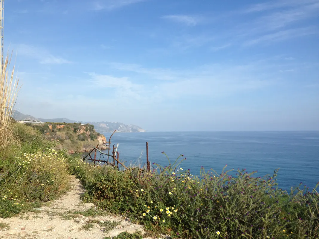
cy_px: 120
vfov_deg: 42.9
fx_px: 304
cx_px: 160
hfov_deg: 55.4
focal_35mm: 33
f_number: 2.4
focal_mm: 4.12
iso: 50
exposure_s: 1/1695
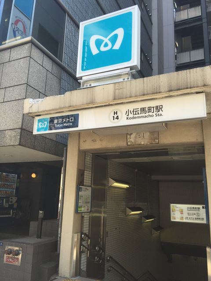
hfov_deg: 48.2
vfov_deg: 61.7
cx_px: 106
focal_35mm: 29
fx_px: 236
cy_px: 140
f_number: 2.2
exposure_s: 1/373
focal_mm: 4.15
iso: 32
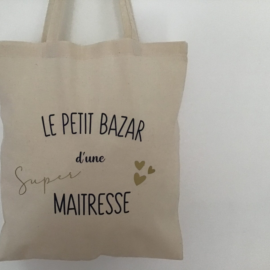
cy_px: 137
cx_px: 101
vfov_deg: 44.9
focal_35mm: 37
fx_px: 327
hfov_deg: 44.5
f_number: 2.4
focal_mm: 3.3
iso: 200
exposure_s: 1/33
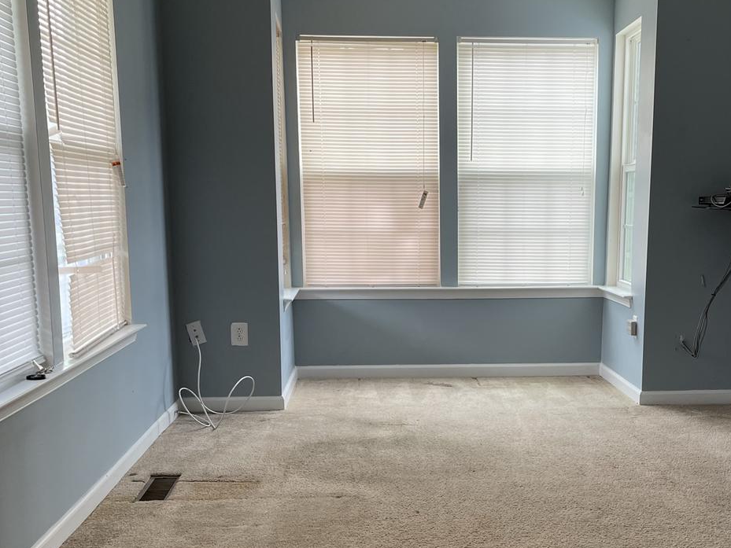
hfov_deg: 43.7
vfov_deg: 33.4
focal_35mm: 43
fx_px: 908
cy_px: 357
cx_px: 415
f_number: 1.6
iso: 80
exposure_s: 1/60
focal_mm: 5.1
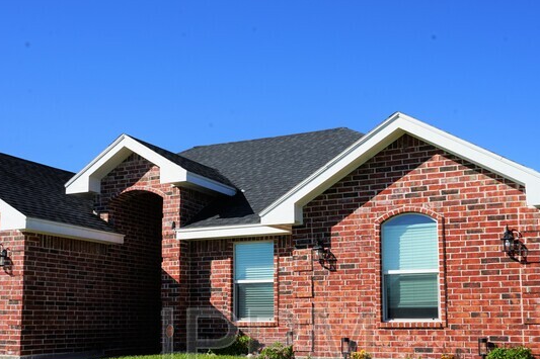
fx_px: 675
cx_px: 267
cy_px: 235
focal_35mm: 45
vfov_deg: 29.7
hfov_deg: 43.6
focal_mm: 30
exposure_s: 1/125
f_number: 14
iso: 100
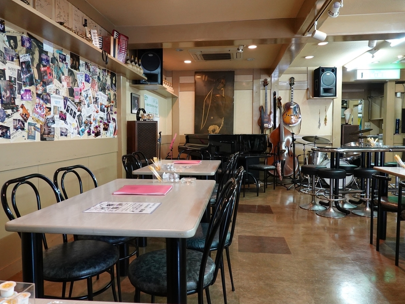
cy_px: 147
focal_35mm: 27
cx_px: 193
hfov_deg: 65.3
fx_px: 316
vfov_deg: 51.3
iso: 1000
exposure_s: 1/30
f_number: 2.8
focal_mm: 9
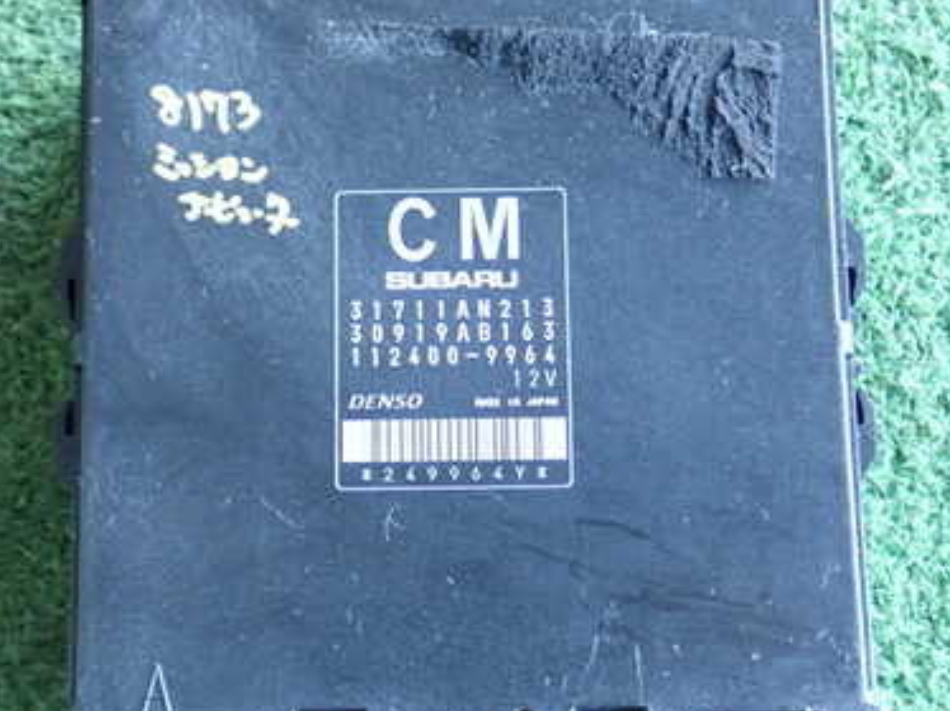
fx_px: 1673
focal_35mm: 61
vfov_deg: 24.0
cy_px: 424
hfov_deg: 31.7
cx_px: 478
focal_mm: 6.86
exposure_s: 1/40
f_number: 2.7
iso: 640
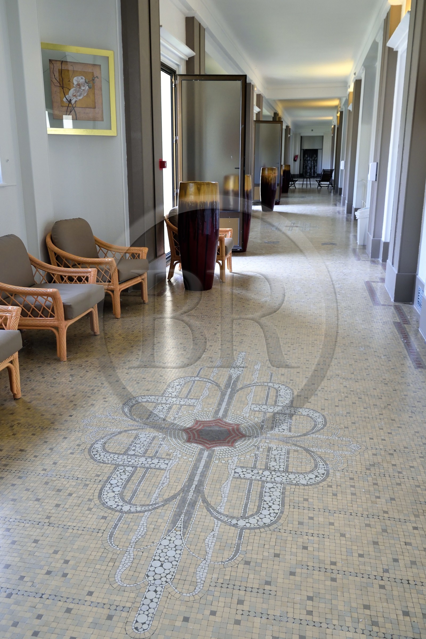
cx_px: 213
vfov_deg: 60.3
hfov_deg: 42.3
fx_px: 550
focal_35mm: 31
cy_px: 320
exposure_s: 1/60
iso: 800
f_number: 9
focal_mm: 31
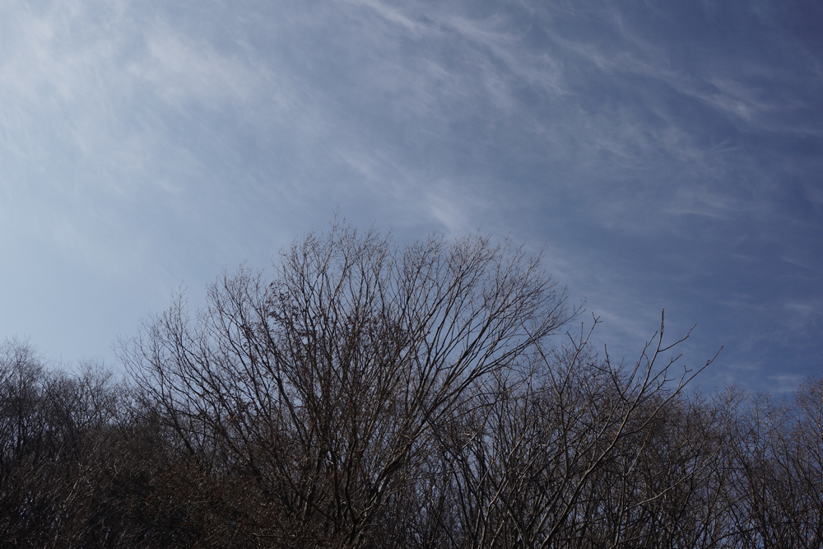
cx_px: 412
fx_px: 823
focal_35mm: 36
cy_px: 274
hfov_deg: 53.1
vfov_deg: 36.9
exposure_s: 1/500
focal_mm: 24
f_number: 8
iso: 100
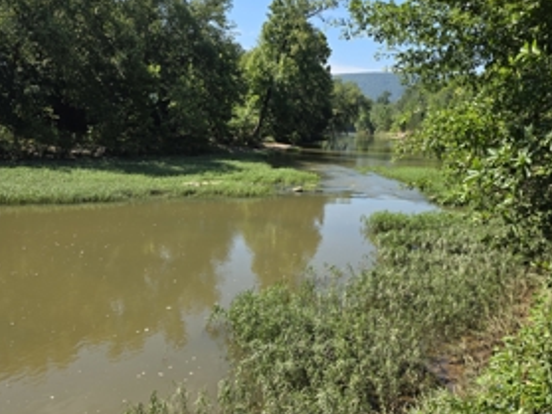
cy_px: 151
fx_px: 526
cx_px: 299
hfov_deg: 55.3
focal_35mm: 33
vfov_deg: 42.5
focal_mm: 6.3
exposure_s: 1/528
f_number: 1.7
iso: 12
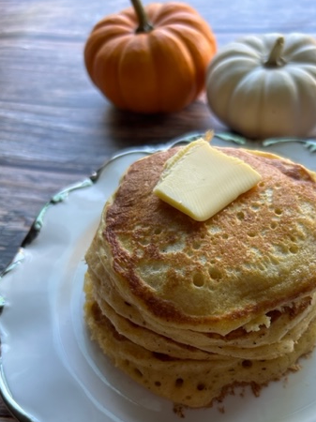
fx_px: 451
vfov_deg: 49.0
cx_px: 204
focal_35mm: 37
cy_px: 292
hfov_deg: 38.3
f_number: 1.5
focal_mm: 5.7
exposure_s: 1/121
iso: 80
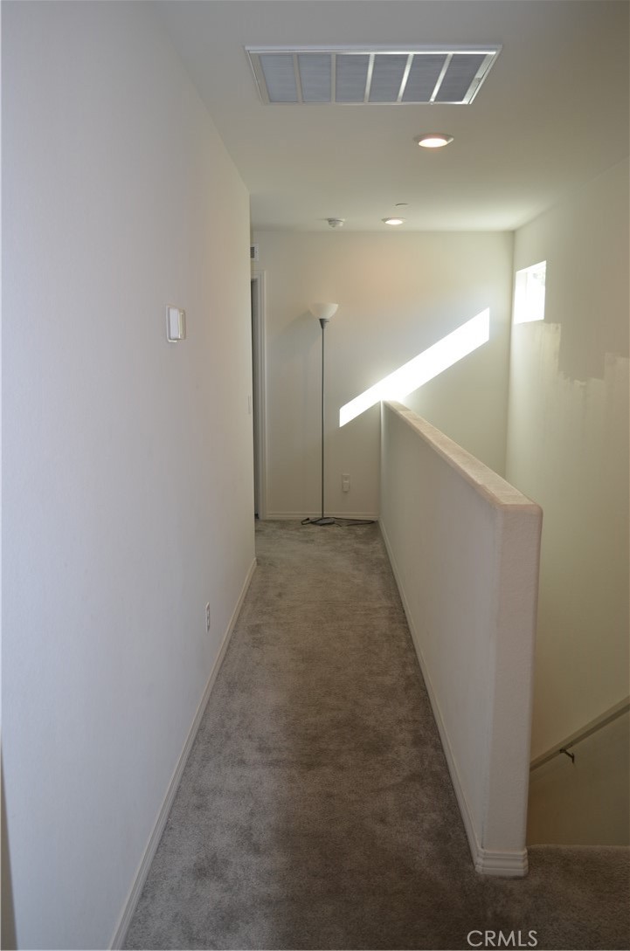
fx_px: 791
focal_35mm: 30
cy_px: 476
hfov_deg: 43.4
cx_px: 315
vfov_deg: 62.0
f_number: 3.8
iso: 200
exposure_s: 1/125
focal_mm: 20
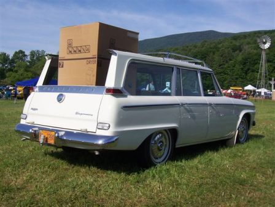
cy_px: 104
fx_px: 334
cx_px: 138
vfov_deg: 34.3
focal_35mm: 42
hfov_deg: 44.8
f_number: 5.6
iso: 80
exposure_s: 1/500
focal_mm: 7
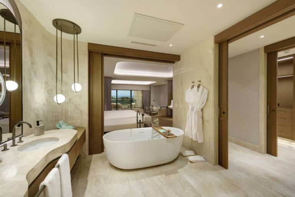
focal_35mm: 14
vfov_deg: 81.3
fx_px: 115
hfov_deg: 104.2
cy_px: 98
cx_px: 148
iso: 100
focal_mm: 14
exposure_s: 1/1.67
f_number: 11
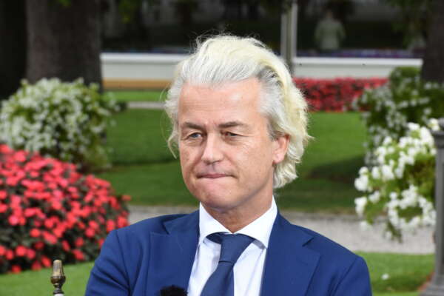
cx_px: 222
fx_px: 2405
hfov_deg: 10.5
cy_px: 148
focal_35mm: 195
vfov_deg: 7.0
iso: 1600
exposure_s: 1/320
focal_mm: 195
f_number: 14
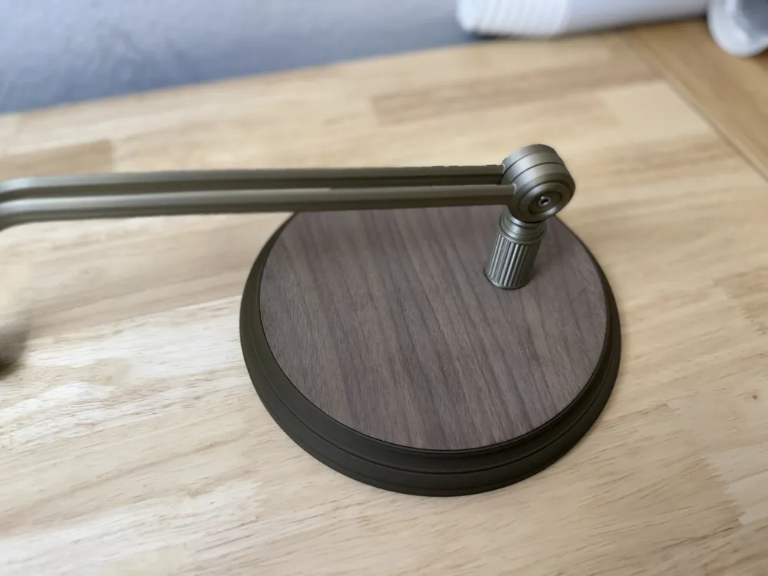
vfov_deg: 56.8
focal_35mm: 24
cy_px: 288
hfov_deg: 71.6
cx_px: 384
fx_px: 532
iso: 160
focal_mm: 6.76
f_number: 1.78
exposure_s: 1/120
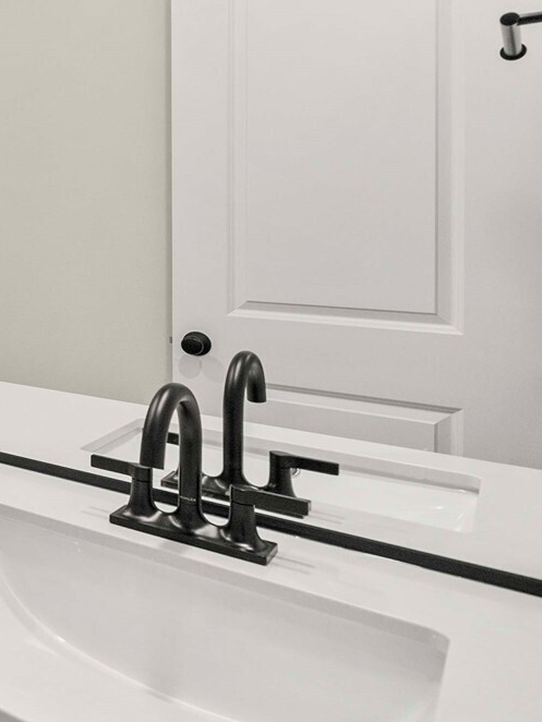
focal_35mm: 32
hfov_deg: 26.0
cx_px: -336
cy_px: 240
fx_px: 668
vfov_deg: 55.6
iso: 125
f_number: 6.3
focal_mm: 13
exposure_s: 1/60
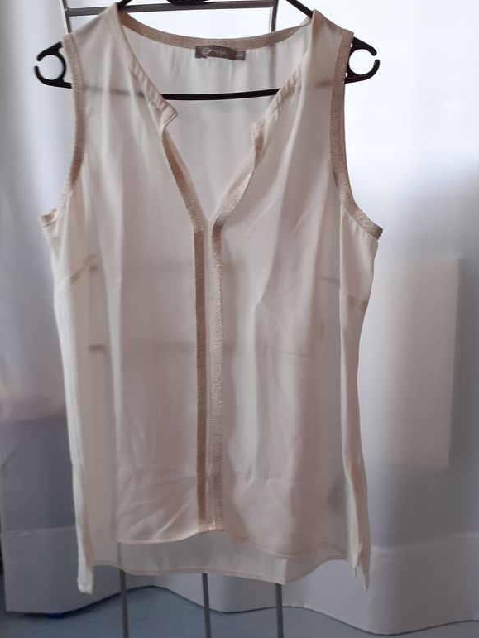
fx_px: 645
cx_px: 202
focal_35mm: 35
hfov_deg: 40.6
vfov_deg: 52.5
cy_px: 355
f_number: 1.9
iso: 80
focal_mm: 3.6
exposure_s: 1/50
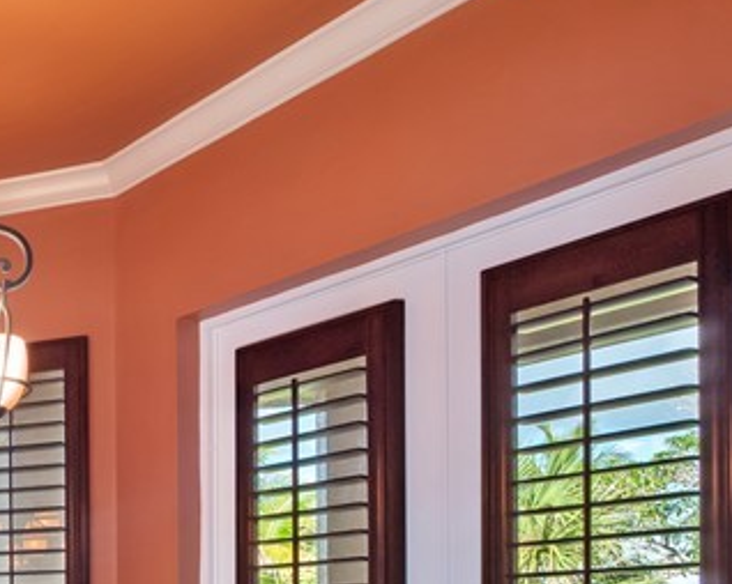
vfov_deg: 30.0
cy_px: 671
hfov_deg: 29.6
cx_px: -306
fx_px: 953
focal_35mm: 44
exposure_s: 1/2
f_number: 7.1
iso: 200
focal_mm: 7
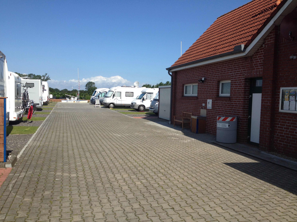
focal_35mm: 35
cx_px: 148
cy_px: 111
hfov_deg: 52.6
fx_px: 300
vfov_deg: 40.7
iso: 50
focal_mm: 4.28
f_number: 2.4
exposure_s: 1/1972
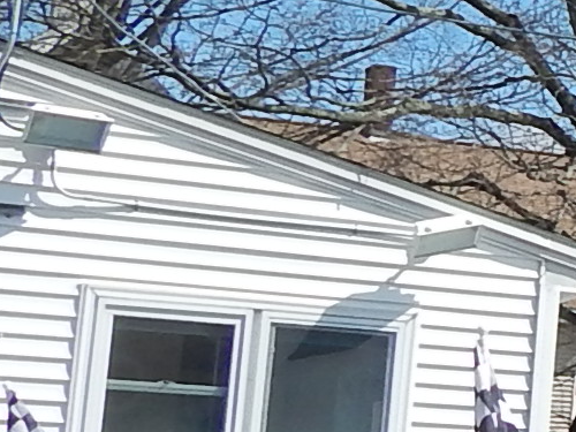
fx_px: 2496
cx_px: 1744
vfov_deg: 9.9
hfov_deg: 9.9
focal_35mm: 150
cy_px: 257
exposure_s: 1/400
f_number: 6
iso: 125
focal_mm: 4
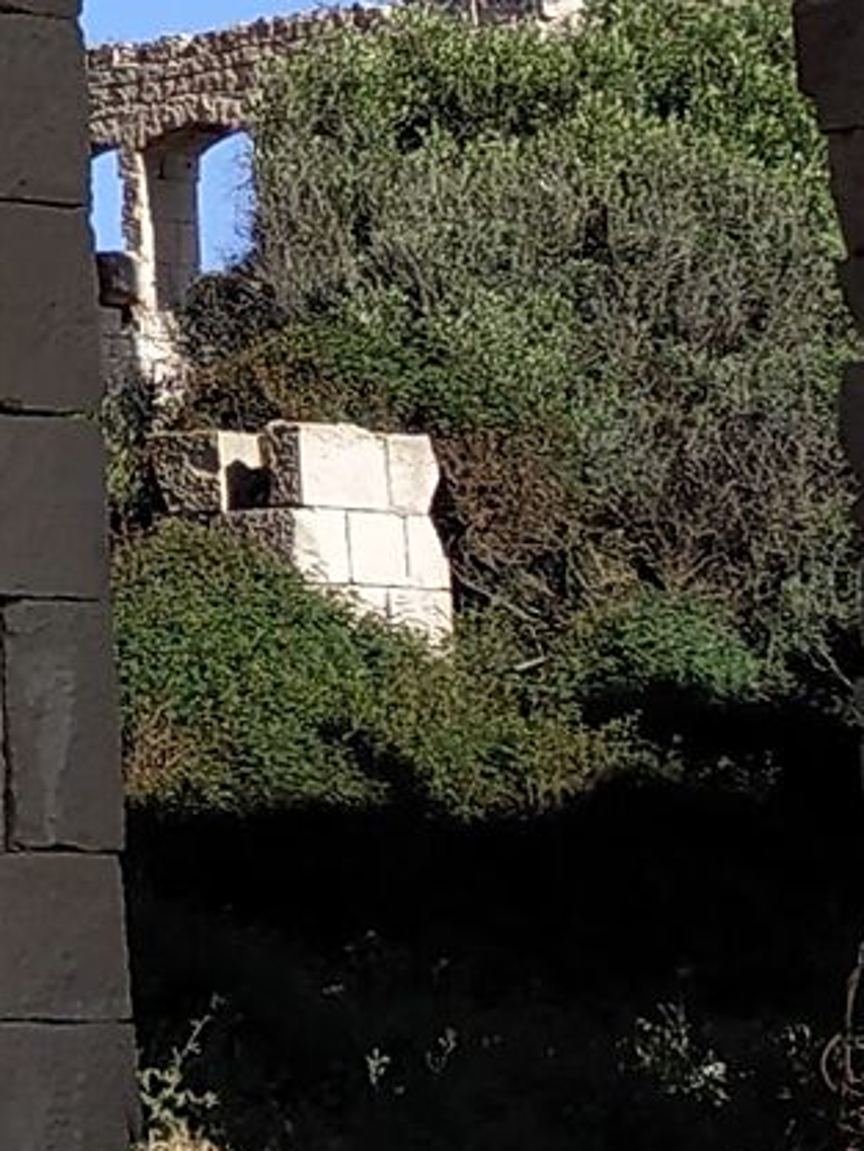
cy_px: -301
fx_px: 4590
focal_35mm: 138
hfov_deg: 9.1
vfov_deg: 13.8
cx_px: -1513
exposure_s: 1/1890
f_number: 1.9
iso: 100
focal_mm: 3.94
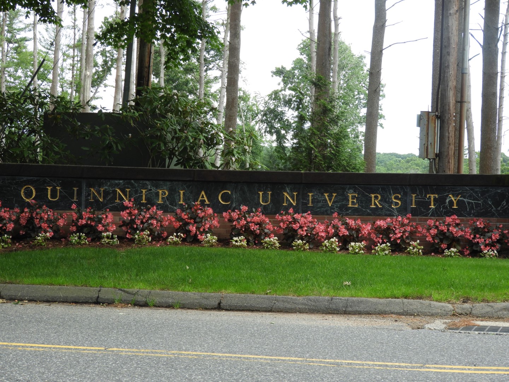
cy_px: 191
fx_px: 1029
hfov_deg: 27.8
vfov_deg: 21.0
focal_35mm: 70
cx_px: 254
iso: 100
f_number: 4.5
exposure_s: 1/160
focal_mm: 12.5
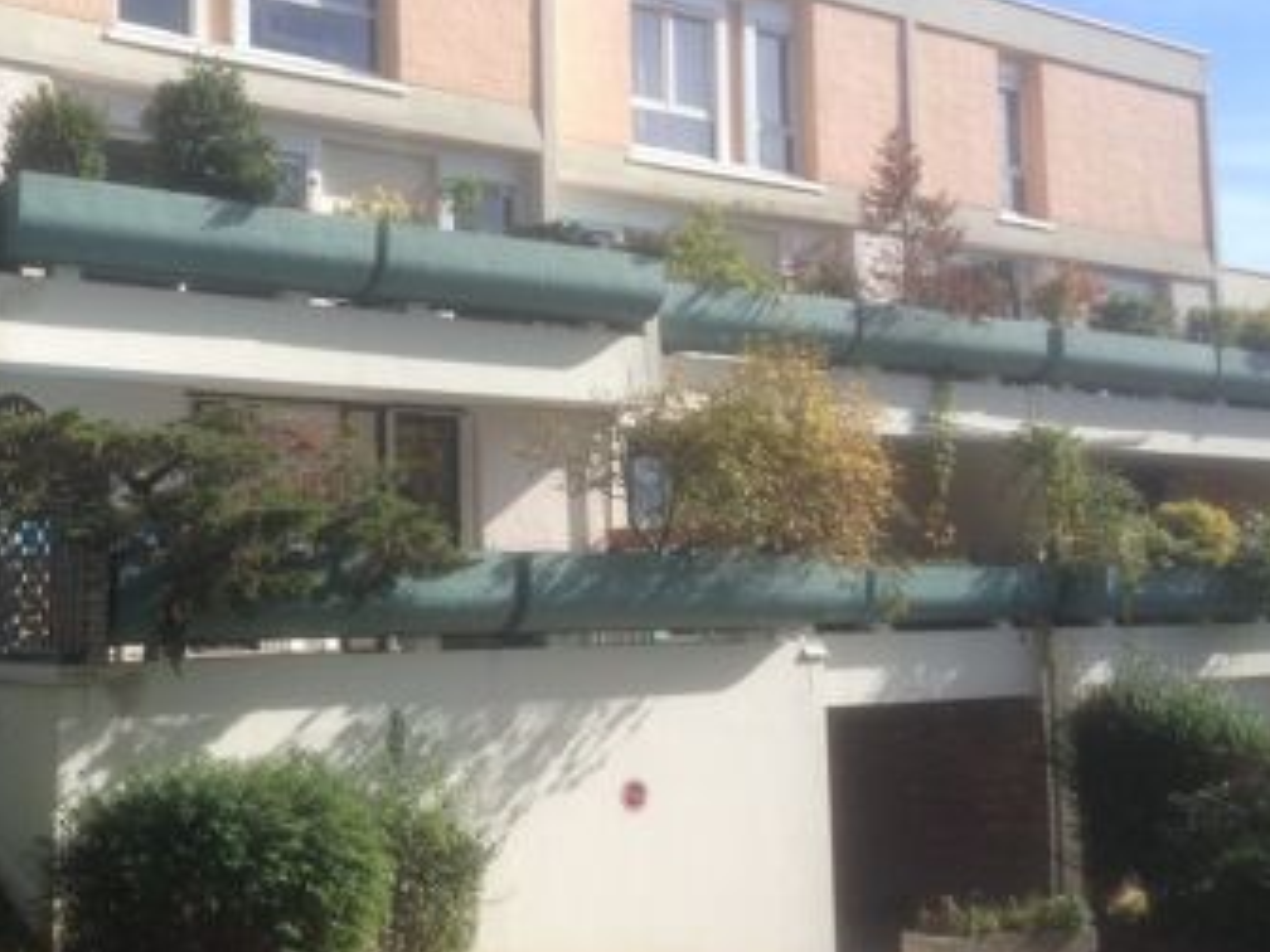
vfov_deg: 29.1
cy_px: 397
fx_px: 1834
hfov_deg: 37.8
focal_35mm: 50
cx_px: 442
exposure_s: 1/1151
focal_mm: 4.28
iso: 50
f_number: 2.4
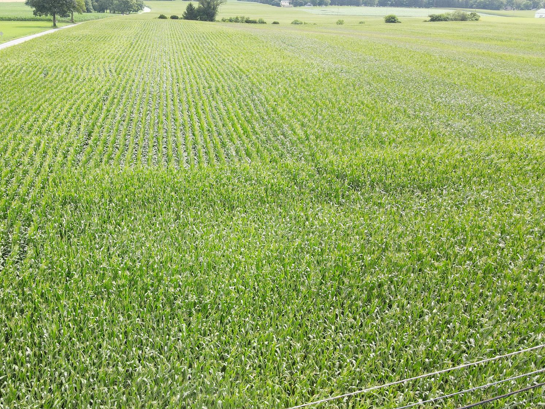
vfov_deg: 42.7
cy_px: 159
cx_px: 181
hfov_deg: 54.2
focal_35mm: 33
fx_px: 520
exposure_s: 1/200
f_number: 2.8
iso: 100
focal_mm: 4.5
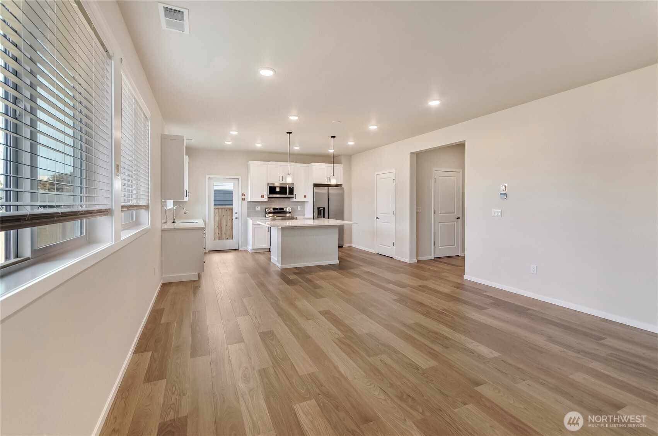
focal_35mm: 15
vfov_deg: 77.1
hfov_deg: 100.5
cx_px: 329
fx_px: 274
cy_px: 218
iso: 160
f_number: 7.1
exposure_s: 1/20
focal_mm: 10
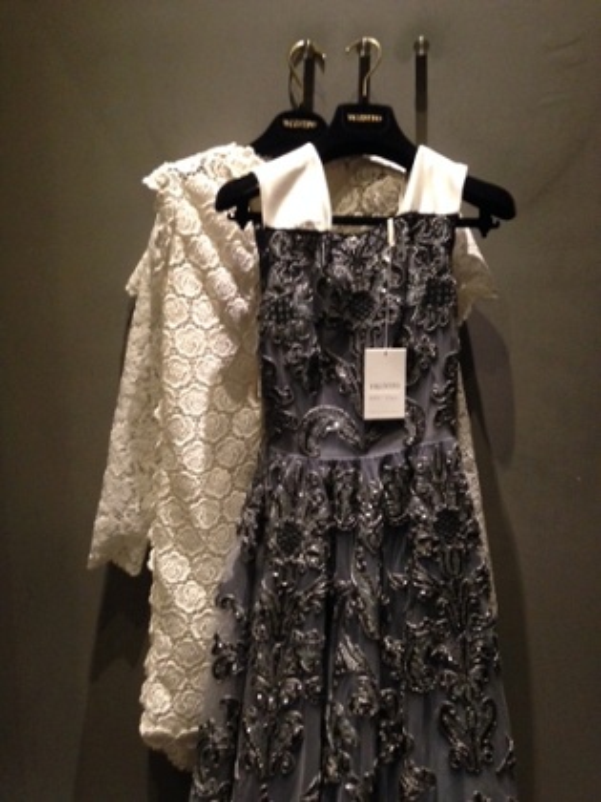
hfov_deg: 42.9
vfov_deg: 55.4
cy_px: 401
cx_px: 300
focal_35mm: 33
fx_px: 764
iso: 320
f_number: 2.4
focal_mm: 4.12
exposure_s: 1/20
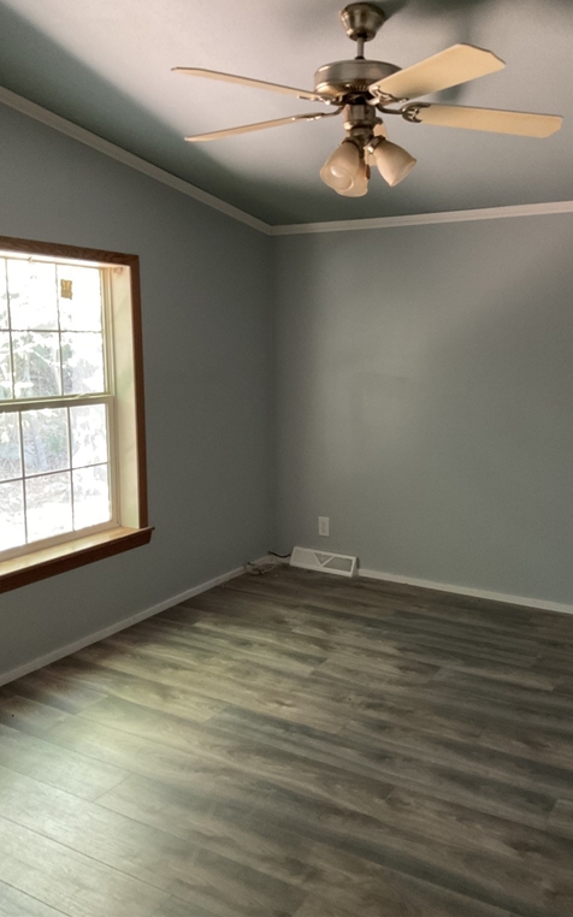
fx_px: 775
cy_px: 456
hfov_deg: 40.5
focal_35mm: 31
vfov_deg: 61.2
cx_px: 318
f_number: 1.8
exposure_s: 1/30
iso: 250
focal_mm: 3
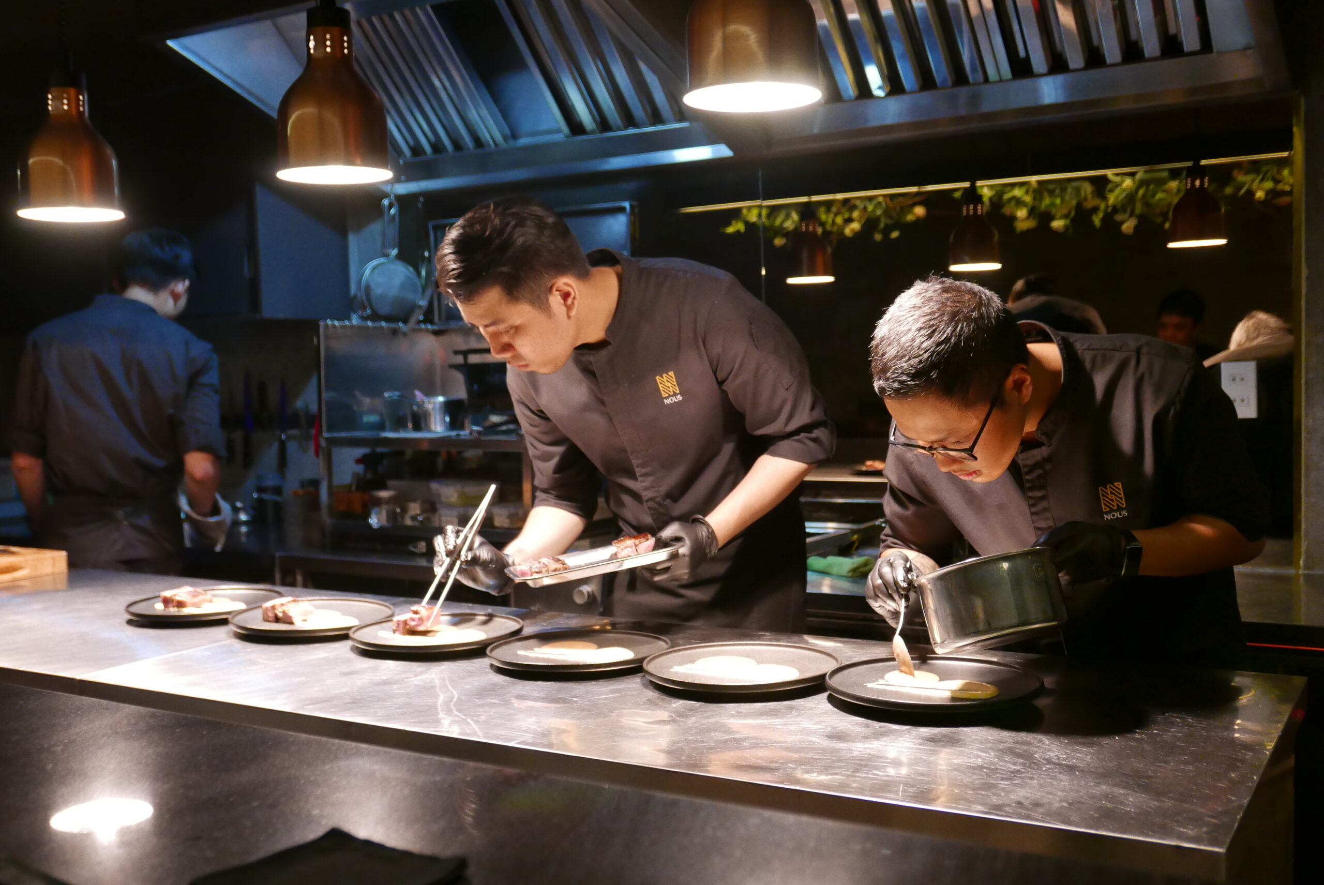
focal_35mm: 38
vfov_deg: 35.1
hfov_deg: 50.7
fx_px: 1399
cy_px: 442
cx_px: 662
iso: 1600
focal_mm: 17.2
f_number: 2.4
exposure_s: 1/80
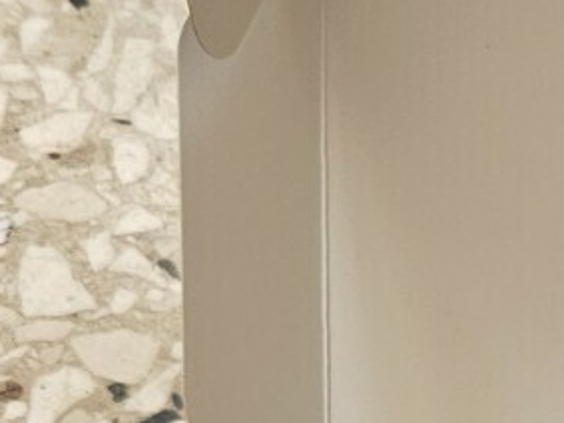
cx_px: 739
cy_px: 634
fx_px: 1905
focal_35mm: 117
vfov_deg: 12.1
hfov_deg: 15.9
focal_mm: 5.4
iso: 160
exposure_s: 1/120
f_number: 1.8
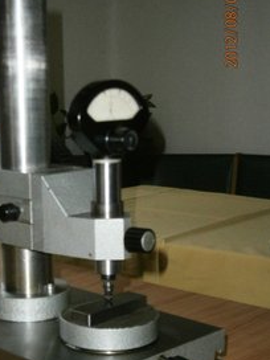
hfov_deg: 21.2
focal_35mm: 69
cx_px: 74
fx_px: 718
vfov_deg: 28.1
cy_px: 218
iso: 400
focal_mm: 8.3
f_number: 3.4
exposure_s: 1/250
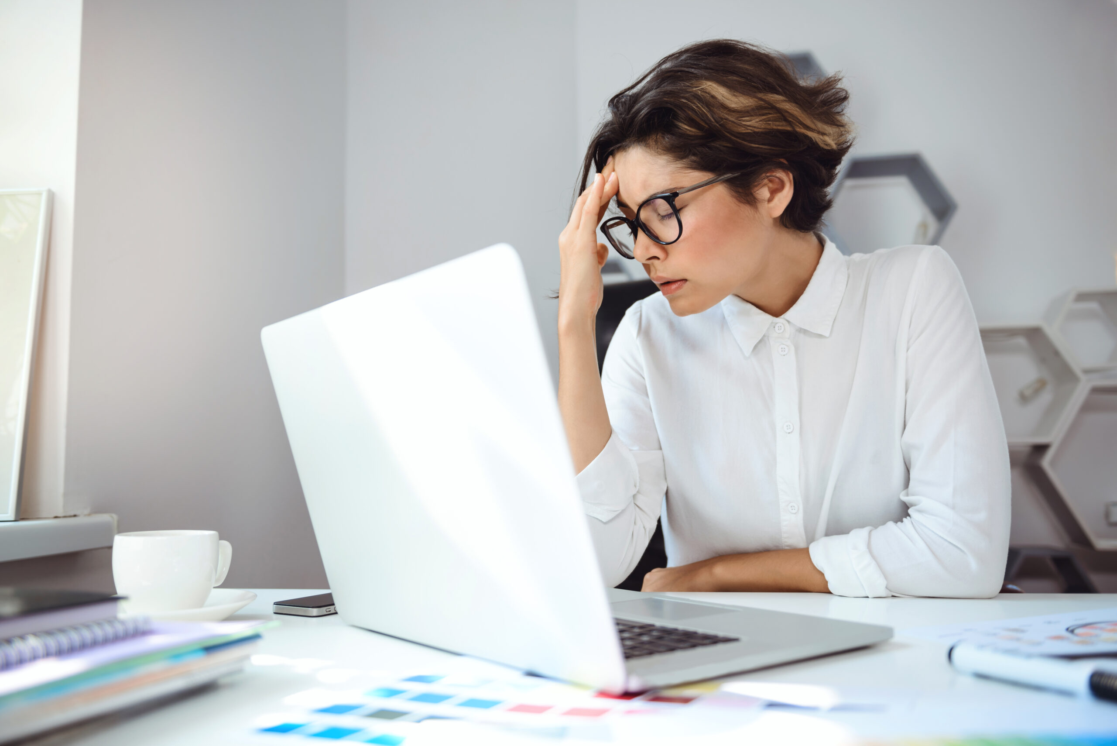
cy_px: 373
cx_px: 558
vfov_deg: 41.2
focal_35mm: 32
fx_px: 993
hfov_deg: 58.7
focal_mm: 32
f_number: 2.8
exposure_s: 1/200
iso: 125
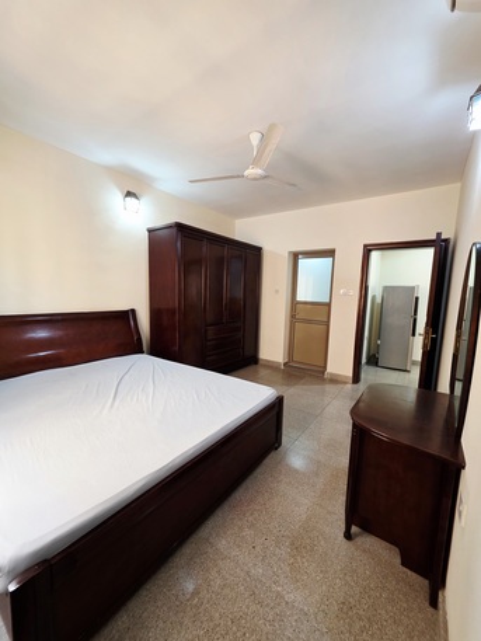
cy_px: 320
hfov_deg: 89.9
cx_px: 240
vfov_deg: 106.2
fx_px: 241
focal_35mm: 13
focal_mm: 2.2
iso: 160
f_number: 1.9
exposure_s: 1/50.3
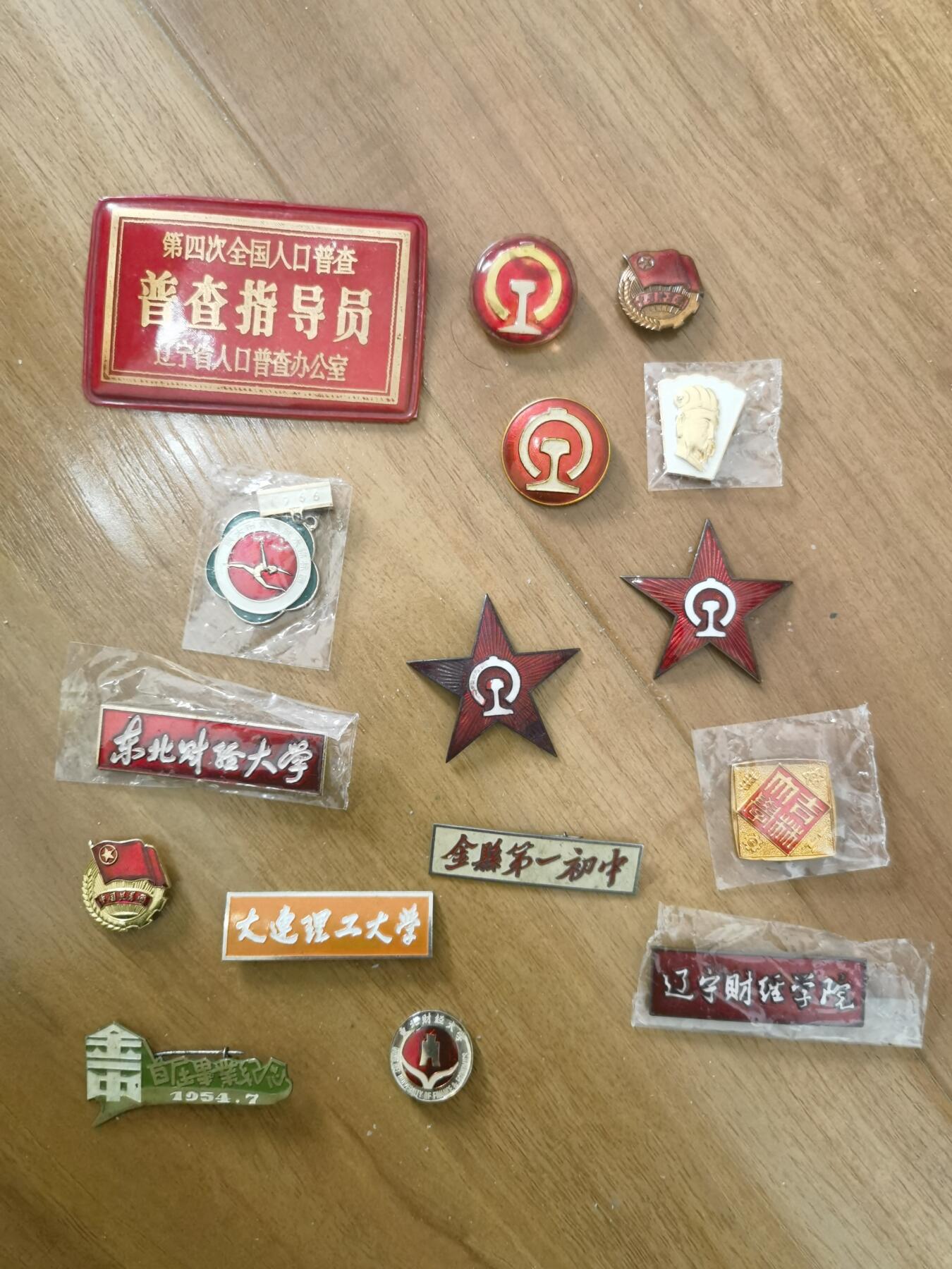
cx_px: 476
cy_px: 634
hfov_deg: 51.4
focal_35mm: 27
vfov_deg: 65.3
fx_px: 990
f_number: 1.9
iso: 320
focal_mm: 6.67
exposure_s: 1/50
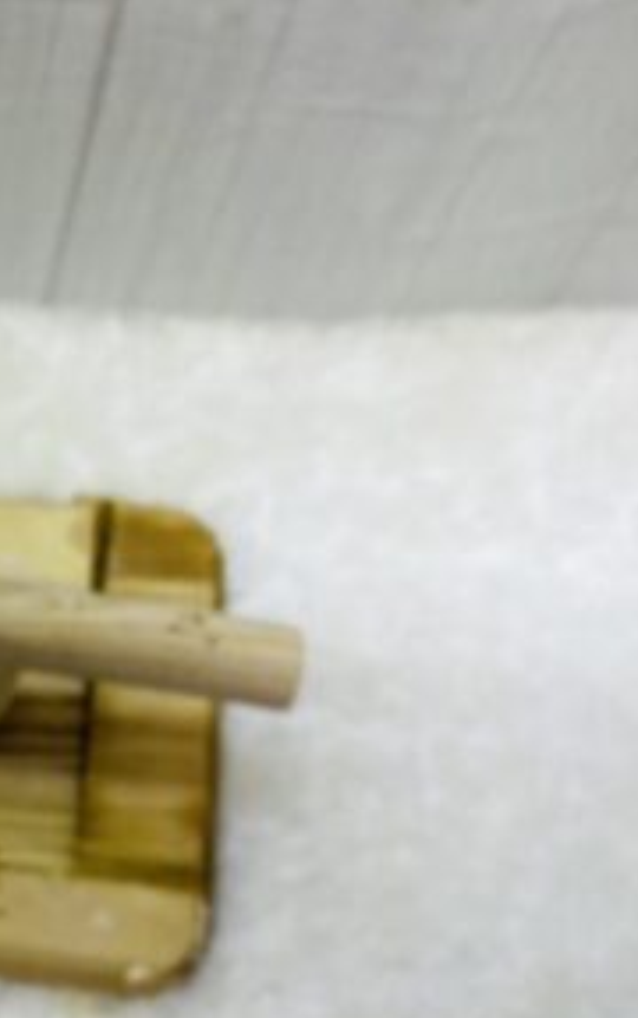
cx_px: -184
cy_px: 553
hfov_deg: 20.2
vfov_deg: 34.5
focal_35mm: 59
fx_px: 1637
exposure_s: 1/100
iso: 50
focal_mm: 4.25
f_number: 1.8
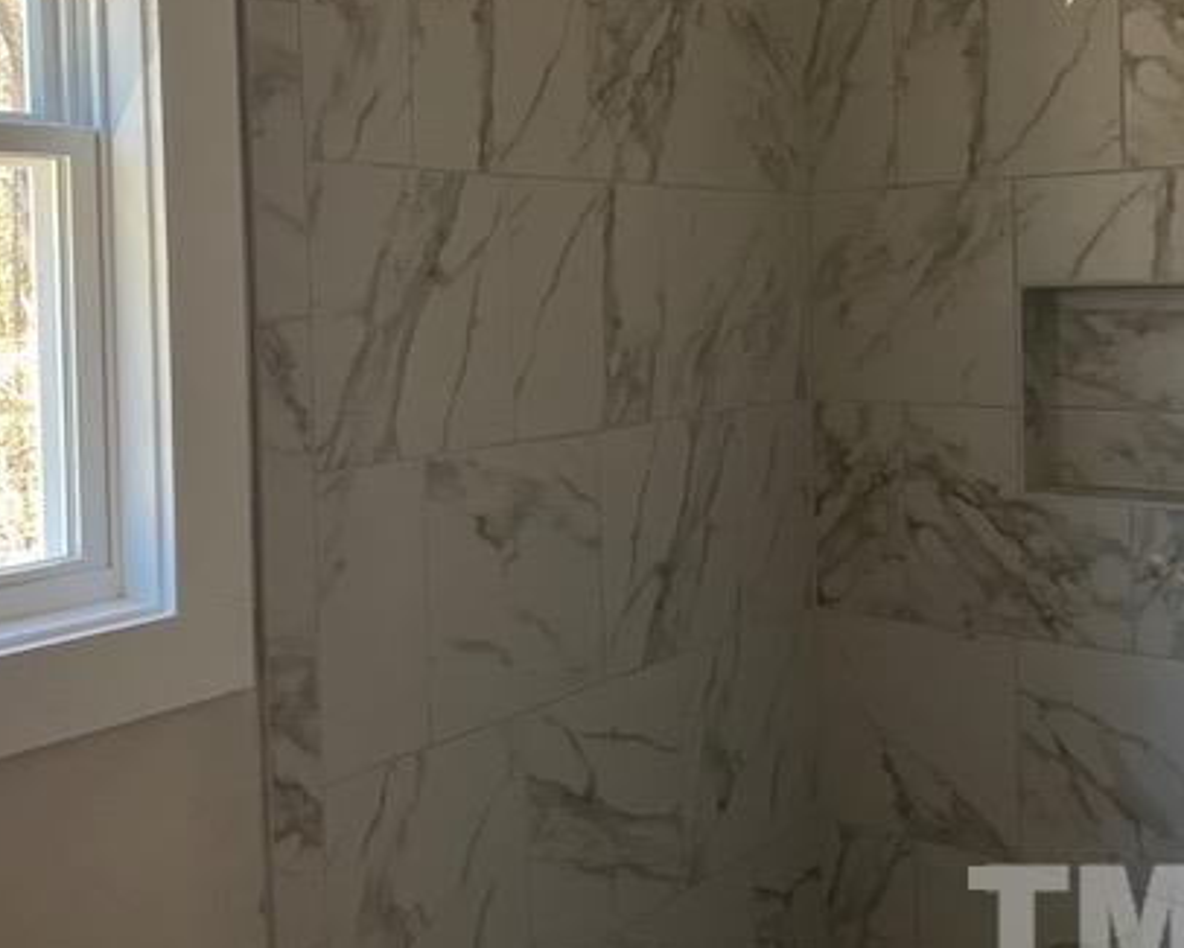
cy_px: 306
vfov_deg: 36.9
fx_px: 1402
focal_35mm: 40
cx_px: 513
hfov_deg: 45.7
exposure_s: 1/60
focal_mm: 4.25
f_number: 1.8
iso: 125
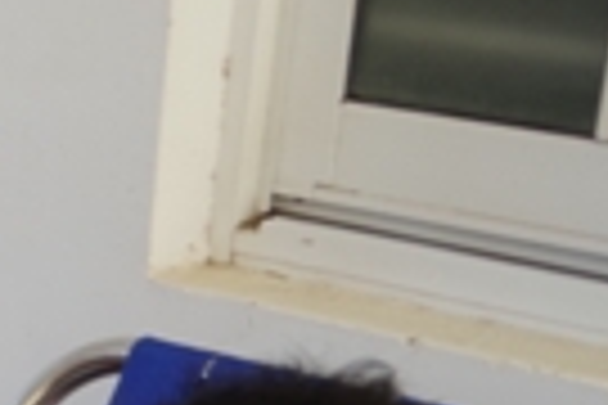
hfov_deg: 13.5
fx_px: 2297
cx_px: -500
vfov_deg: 9.3
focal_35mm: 136
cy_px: 886
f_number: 3.5
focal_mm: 18
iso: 200
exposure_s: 1/60
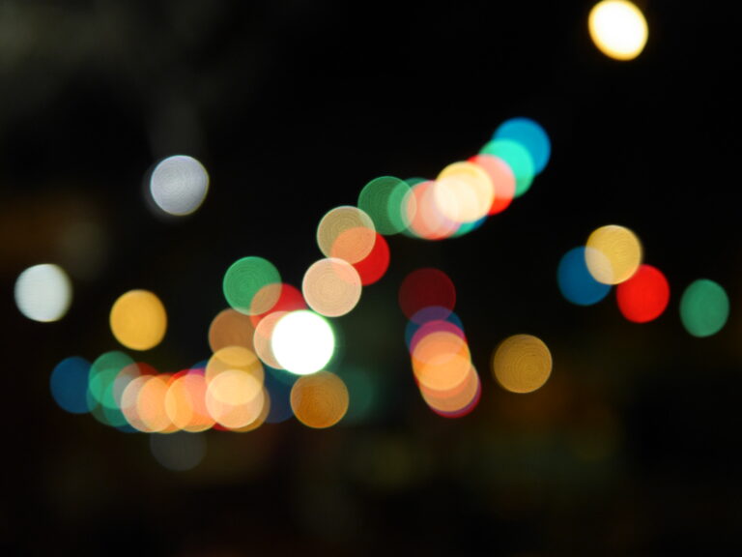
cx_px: 371
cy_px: 278
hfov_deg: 38.2
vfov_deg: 29.1
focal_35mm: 50
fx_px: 1072
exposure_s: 1/60
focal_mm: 25
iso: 1000
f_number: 1.4
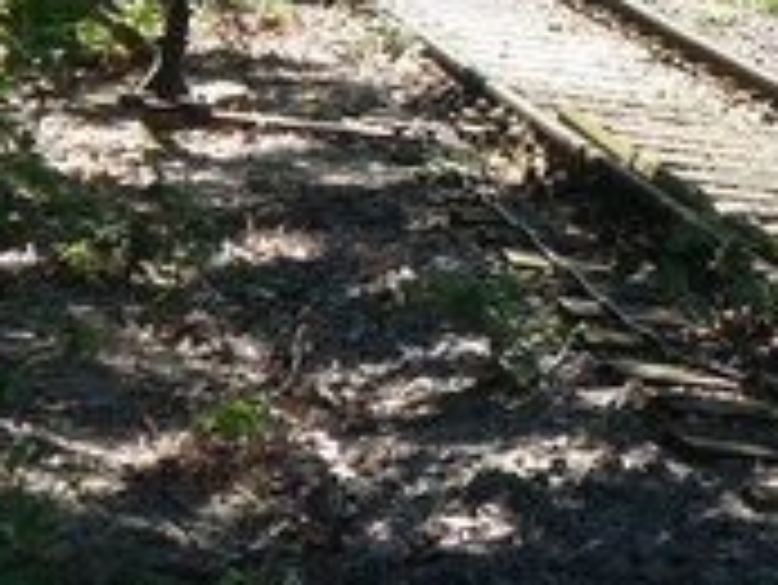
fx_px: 5668
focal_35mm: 252
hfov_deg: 7.8
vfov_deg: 5.9
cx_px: 733
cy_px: 58
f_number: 5.2
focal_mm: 11.5
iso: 100
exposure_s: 1/125
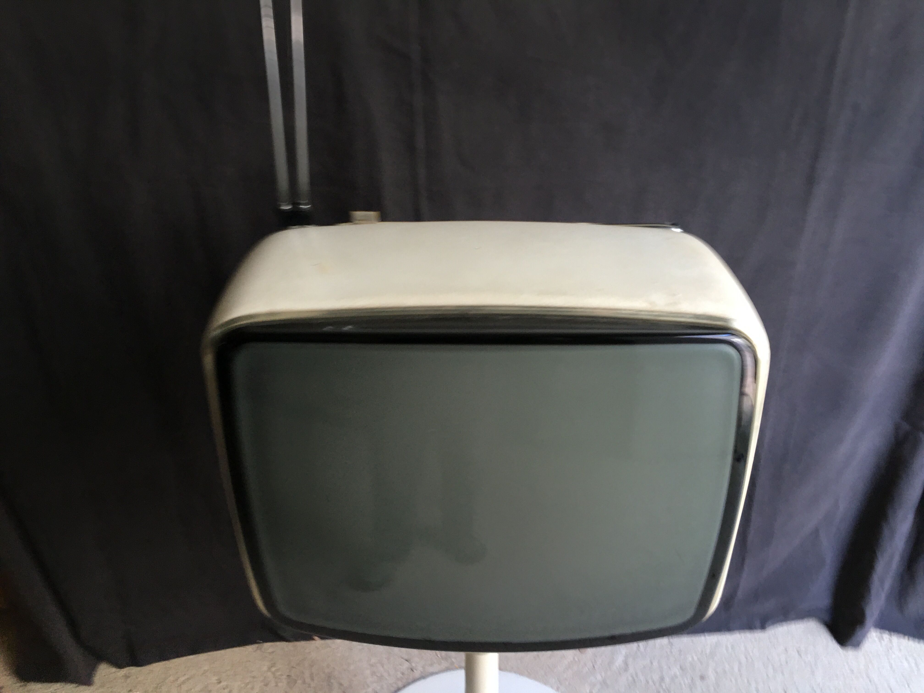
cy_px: 346
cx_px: 462
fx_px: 774
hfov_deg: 61.7
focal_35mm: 29
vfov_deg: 48.2
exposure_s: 1/33
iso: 50
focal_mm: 4.15
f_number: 2.2
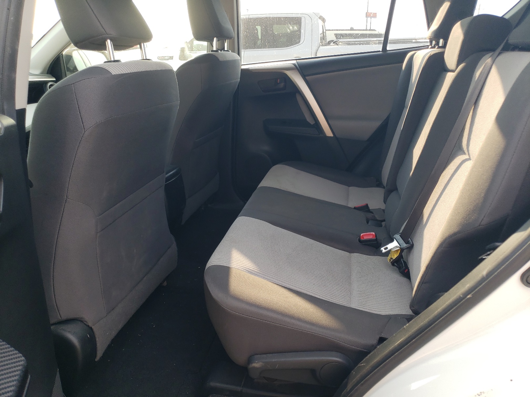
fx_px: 398
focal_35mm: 26
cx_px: 265
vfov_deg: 53.1
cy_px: 198
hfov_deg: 67.3
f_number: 1.5
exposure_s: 1/303
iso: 50
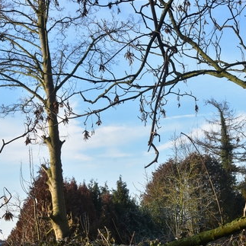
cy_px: 150
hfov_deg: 19.1
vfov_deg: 19.3
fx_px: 724
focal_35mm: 90
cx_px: 193
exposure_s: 1/125
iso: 200
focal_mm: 38
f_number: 11
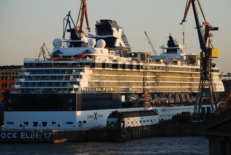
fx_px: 963
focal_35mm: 150
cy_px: 78
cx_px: 116
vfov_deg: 9.2
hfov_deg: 13.7
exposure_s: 1/100
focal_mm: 100
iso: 100
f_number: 5.6
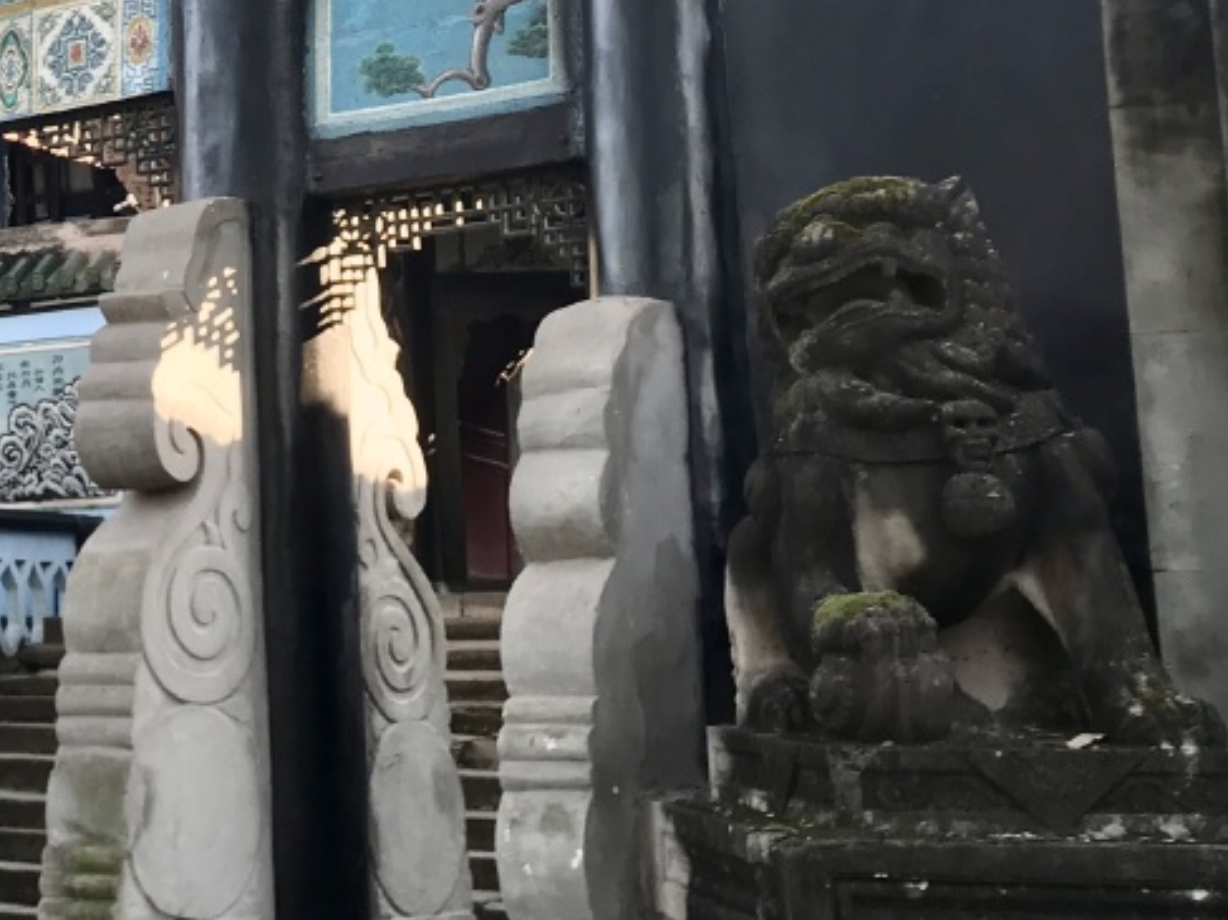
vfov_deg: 20.9
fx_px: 2447
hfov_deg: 26.3
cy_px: 108
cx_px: -78
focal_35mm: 69
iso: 20
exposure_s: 1/123
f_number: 1.8
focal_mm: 3.99
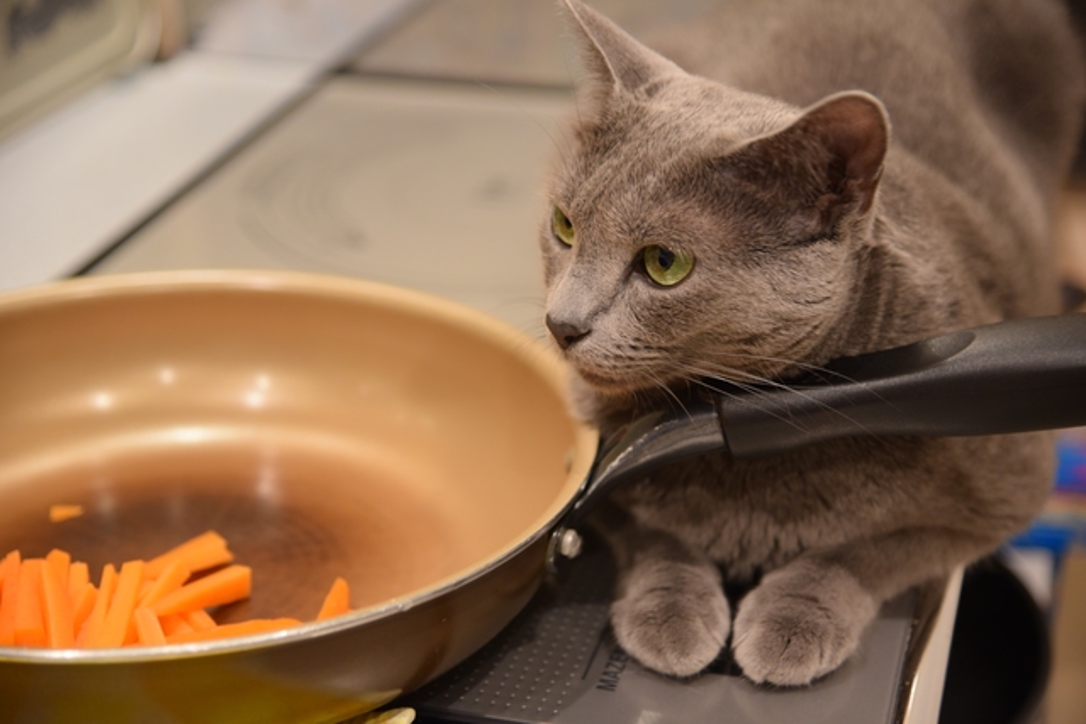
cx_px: 543
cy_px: 362
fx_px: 2263
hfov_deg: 27.0
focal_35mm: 75
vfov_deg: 18.2
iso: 500
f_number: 4
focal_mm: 75
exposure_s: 1/20
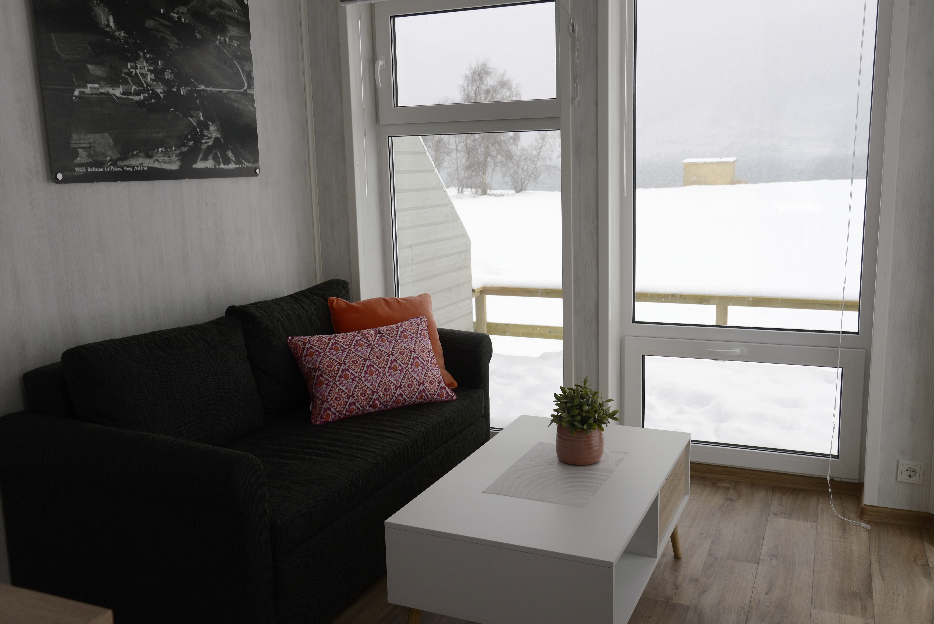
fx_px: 831
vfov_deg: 41.2
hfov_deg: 58.7
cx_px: 467
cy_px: 312
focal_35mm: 32
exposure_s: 1/30
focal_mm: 32
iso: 320
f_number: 7.1
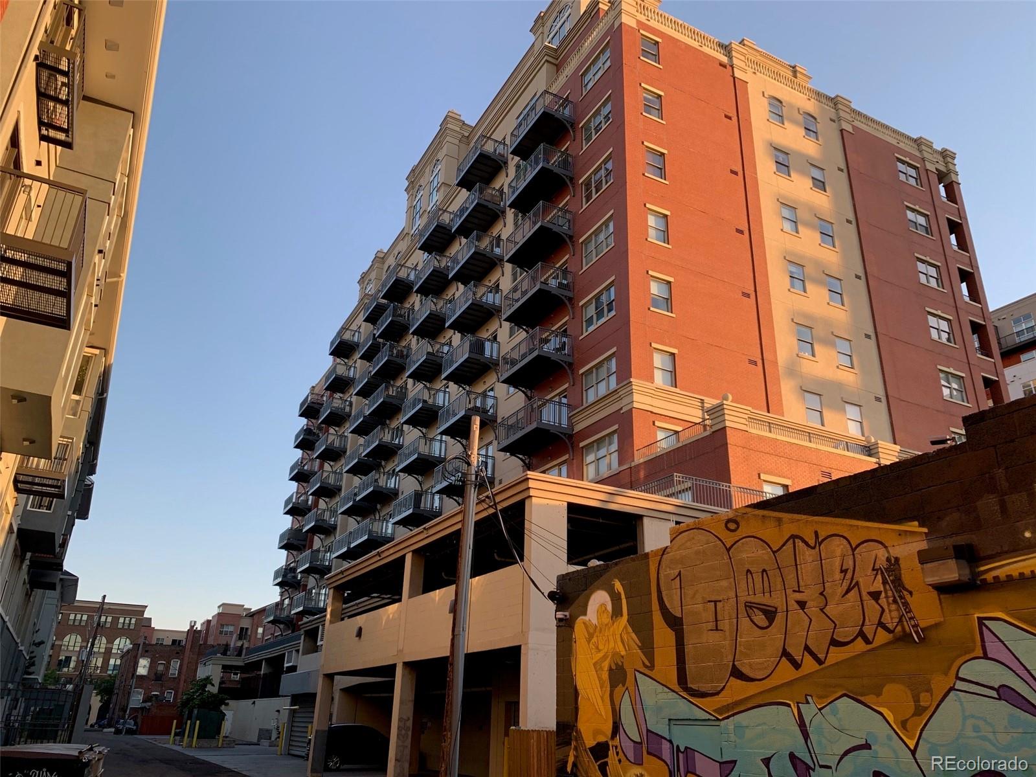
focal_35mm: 26
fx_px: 778
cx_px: 518
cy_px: 388
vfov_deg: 53.1
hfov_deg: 67.3
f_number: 1.8
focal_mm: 4.25
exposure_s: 1/251
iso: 25
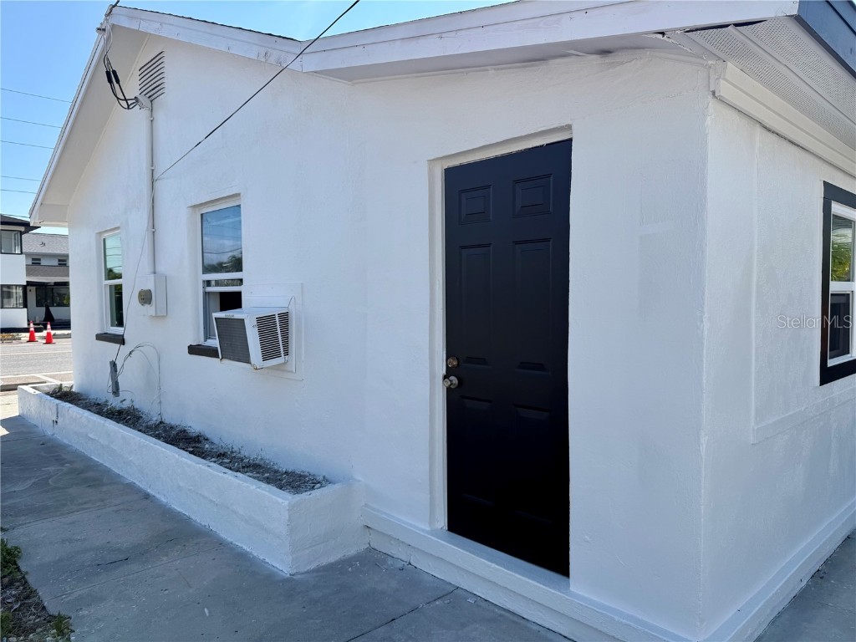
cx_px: 428
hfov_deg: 71.6
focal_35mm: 24
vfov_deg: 56.8
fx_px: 593
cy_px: 321
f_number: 1.78
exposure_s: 1/4167
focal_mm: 6.76
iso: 80
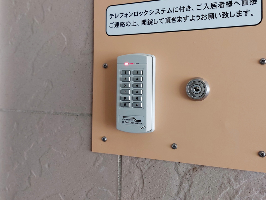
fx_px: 223
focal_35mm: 29
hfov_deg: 61.1
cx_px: 160
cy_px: 80
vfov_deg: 48.0
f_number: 1.8
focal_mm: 5.23
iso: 125
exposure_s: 1/24
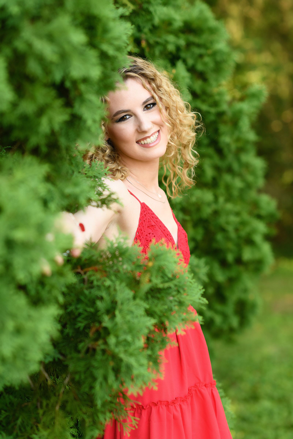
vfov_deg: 23.9
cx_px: 146
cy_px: 220
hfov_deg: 16.1
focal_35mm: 85
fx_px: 1038
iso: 320
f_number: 2.8
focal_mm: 85
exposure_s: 1/400
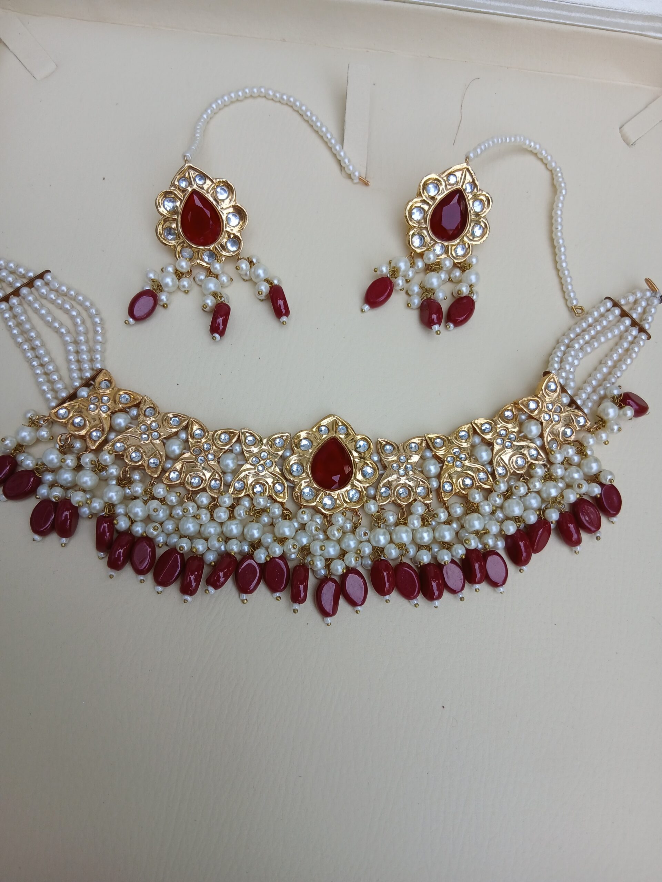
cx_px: 331
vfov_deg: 67.3
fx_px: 663
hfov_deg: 53.1
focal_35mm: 26
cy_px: 441
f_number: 1.8
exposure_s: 1/100
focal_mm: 3.98
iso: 40
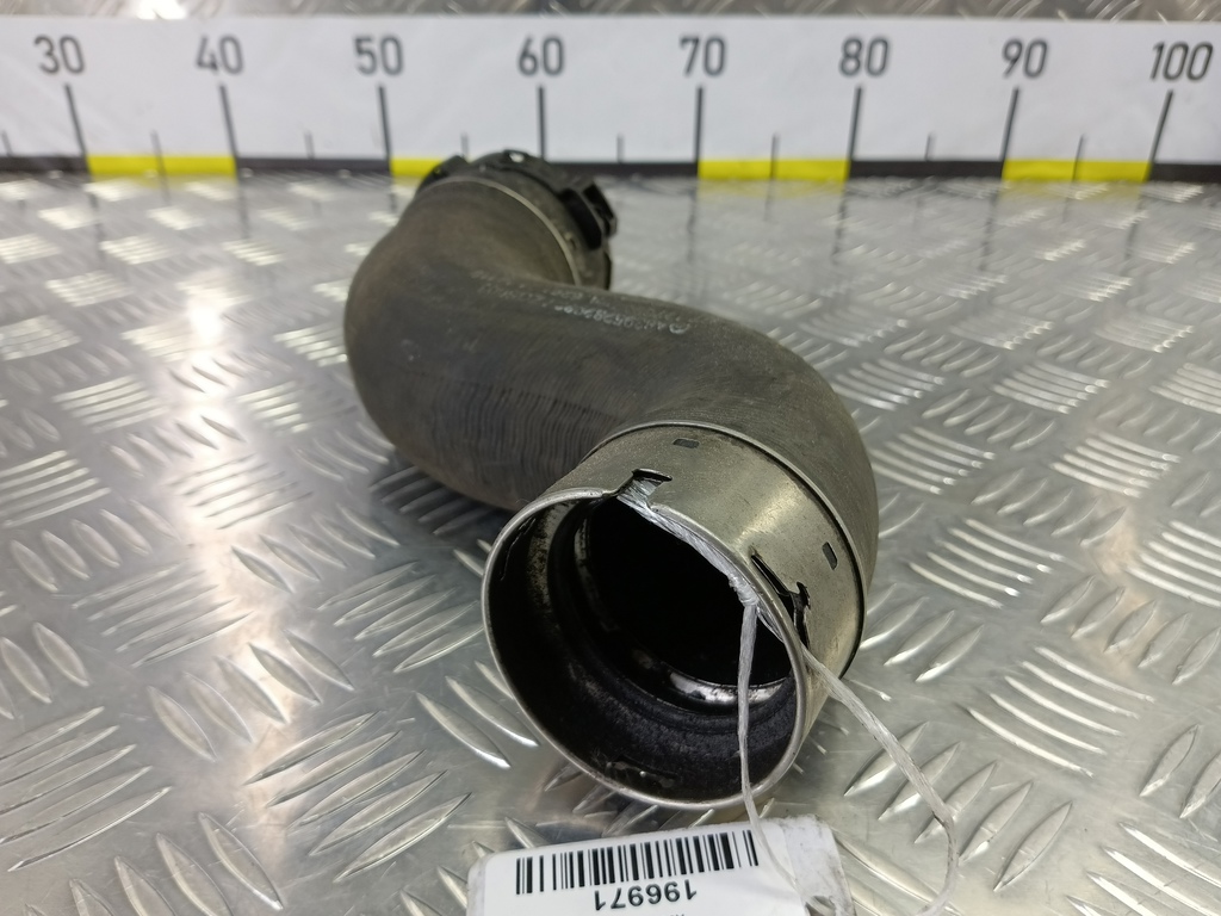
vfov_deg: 58.9
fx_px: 811
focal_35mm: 23
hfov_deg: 73.9
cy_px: 458
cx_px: 610
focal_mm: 4.11
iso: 143
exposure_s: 1/50
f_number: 1.6
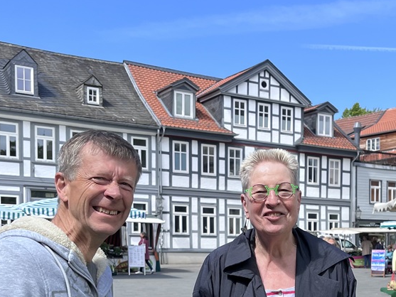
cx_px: 292
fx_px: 641
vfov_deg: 25.0
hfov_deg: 33.7
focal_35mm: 56
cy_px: 288
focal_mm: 5.1
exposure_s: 1/1992
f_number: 1.6
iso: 50
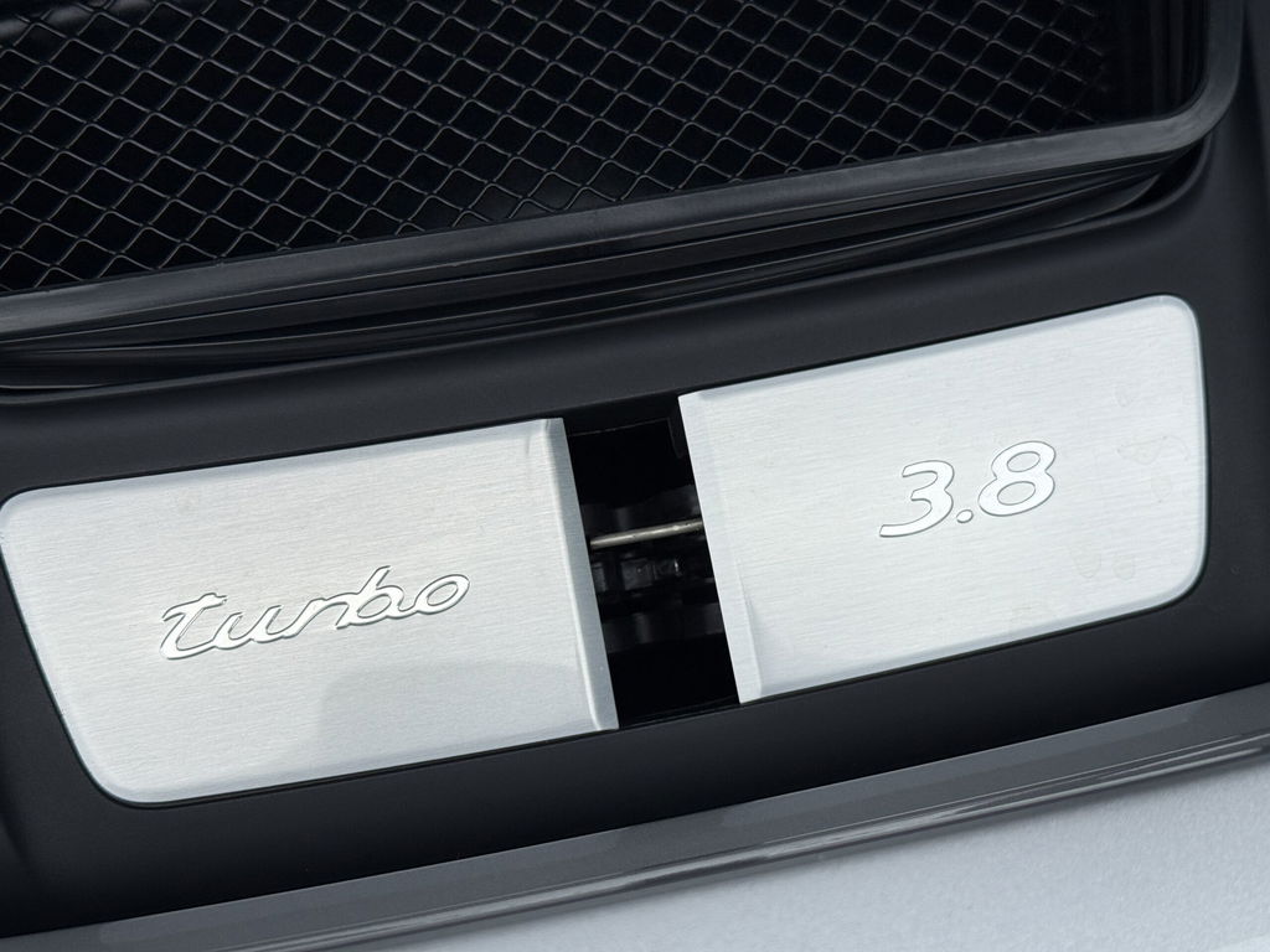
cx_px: 635
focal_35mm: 48
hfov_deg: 39.7
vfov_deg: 30.3
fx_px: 1761
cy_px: 476
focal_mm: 6.76
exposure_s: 1/1642
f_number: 1.78
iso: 64
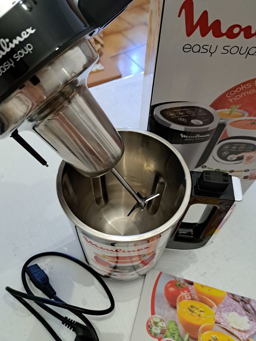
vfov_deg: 71.6
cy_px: 170
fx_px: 237
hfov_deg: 56.8
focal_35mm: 24
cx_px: 128
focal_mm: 5.23
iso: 500
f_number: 1.8
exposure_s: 1/33
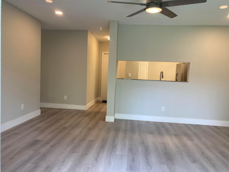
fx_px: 172
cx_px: 114
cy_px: 86
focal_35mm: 26
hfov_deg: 67.3
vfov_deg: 53.1
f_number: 1.8
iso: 125
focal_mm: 4.25
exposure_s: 1/120
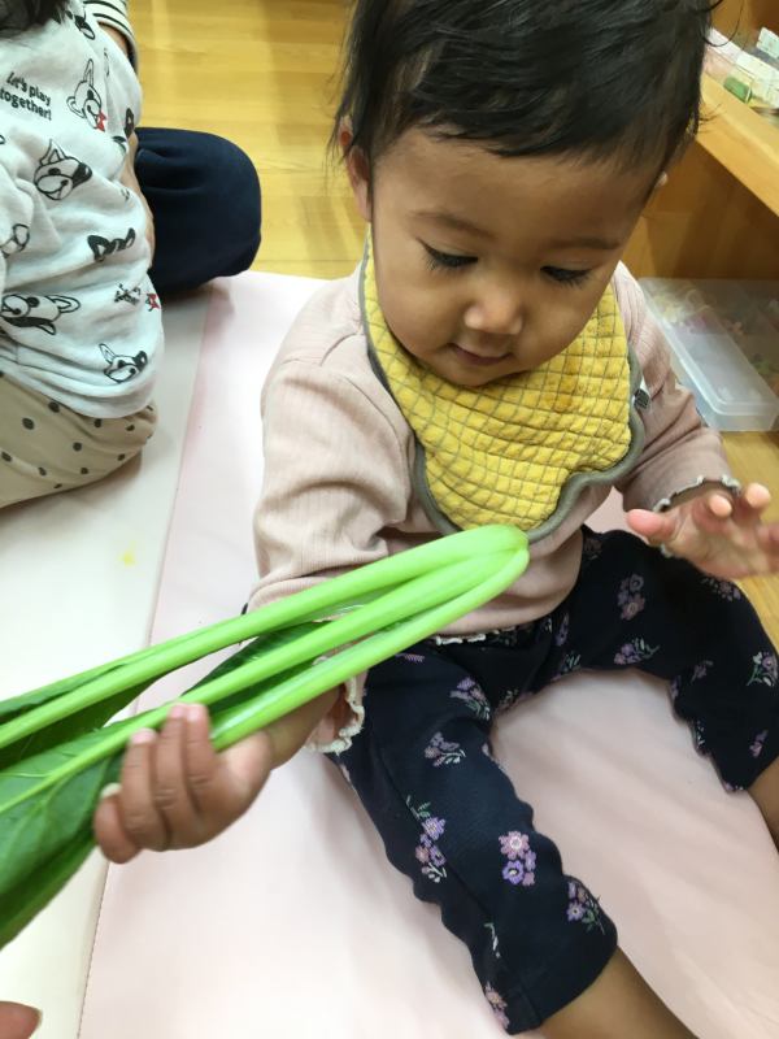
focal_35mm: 29
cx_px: 390
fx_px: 870
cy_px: 520
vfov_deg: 61.7
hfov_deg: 48.2
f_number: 2.2
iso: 50
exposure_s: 1/30
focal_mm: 4.15
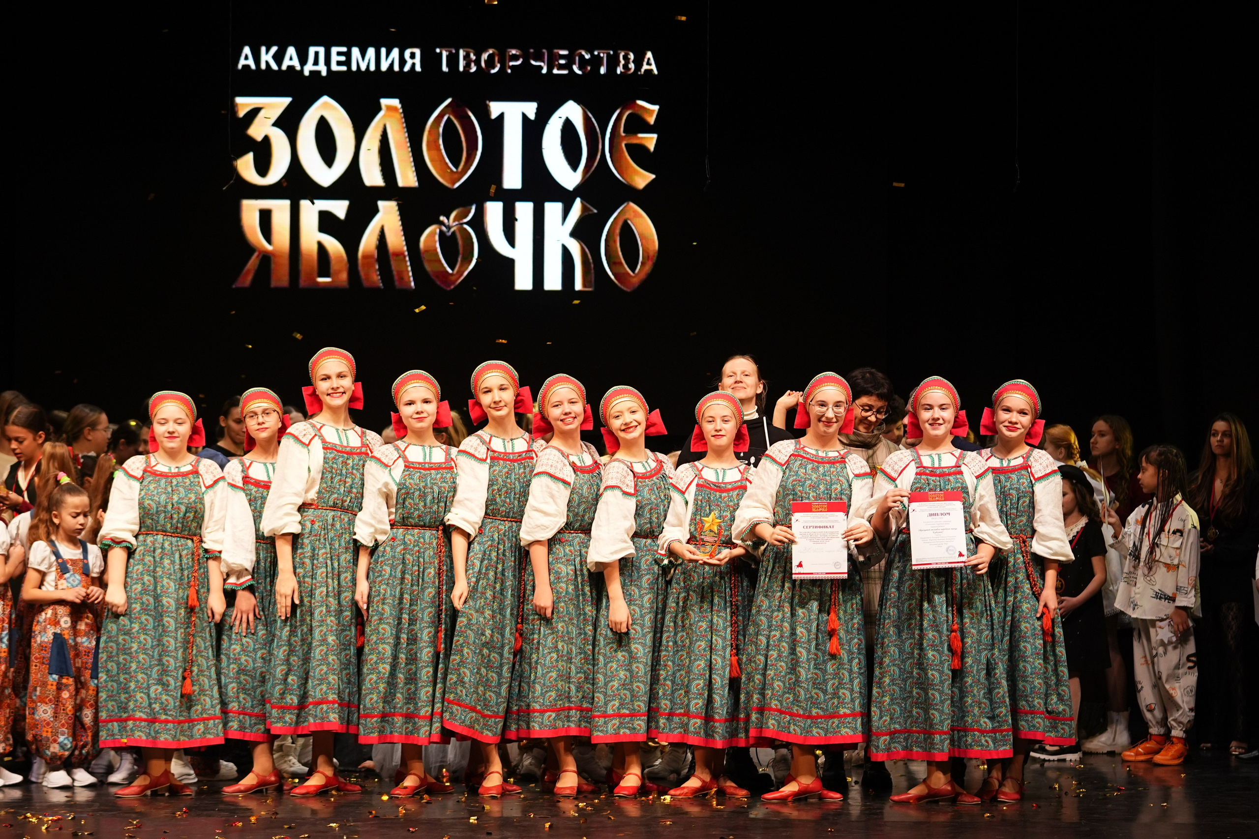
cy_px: 420
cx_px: 630
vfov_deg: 12.3
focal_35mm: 111
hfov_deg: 18.4
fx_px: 3882
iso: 640
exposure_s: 1/250
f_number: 2.8
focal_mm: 74
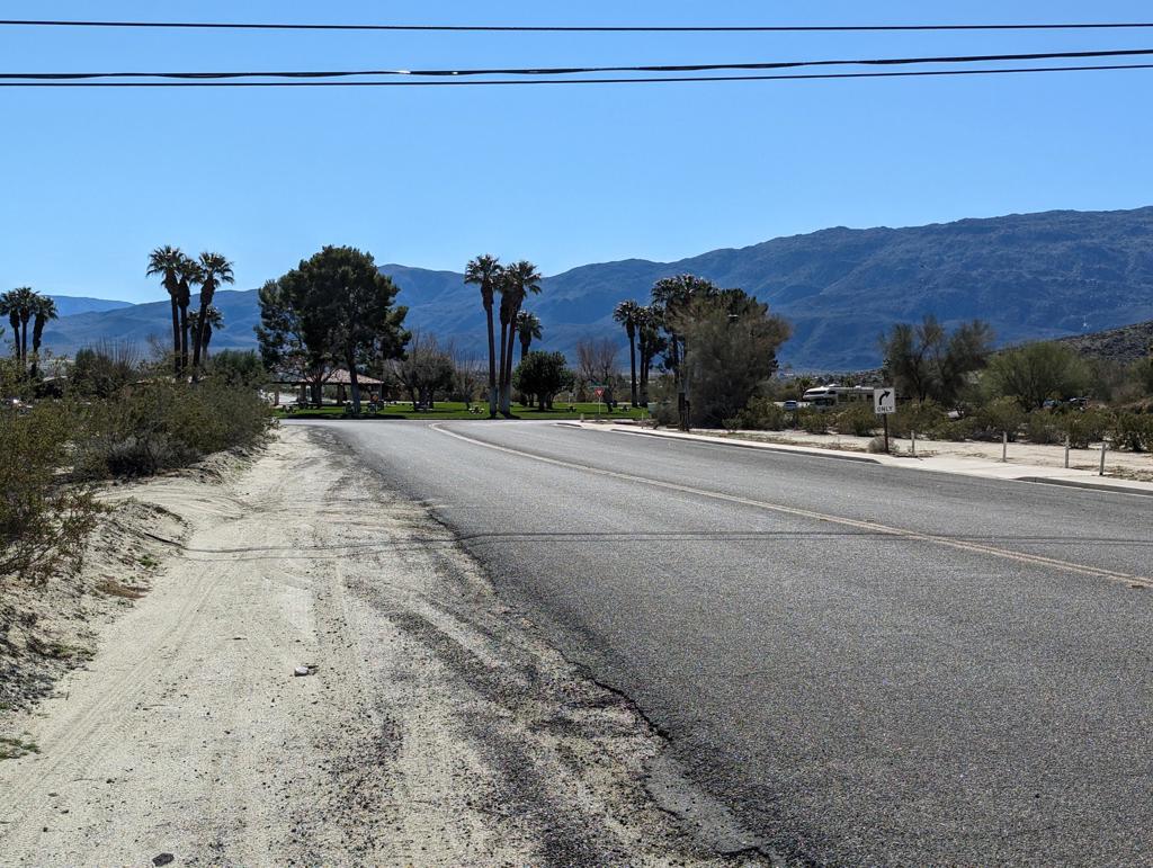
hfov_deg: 39.6
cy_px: 434
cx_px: 576
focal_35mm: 48
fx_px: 1601
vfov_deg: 30.3
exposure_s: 1/2924
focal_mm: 6.81
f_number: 1.85
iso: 48
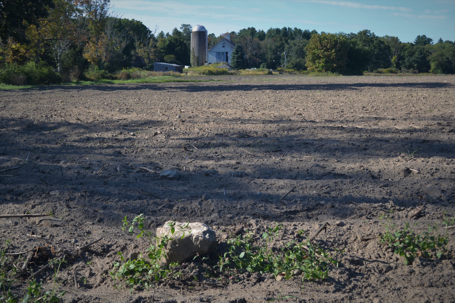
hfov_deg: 36.9
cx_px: 228
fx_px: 682
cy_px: 152
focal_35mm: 54
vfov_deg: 25.1
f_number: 6.3
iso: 100
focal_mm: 36
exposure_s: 1/160
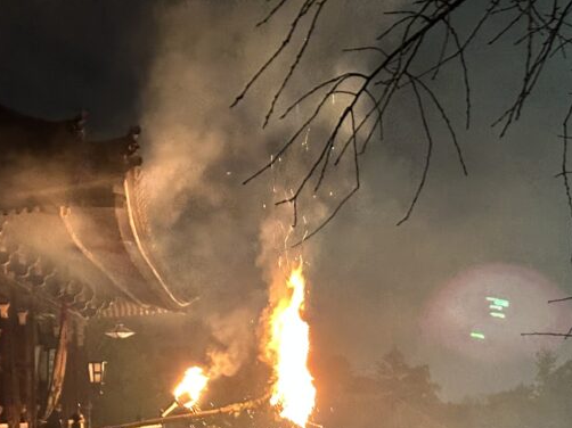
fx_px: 1619
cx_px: 502
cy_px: 435
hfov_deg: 19.7
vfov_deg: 14.8
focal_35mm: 98
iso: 1250
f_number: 1.78
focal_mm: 6.86
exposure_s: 1/15
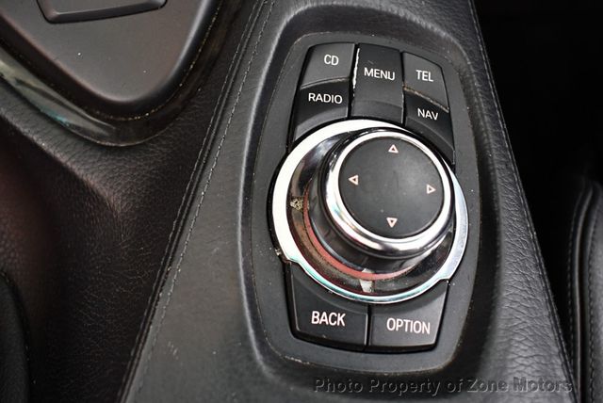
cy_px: 202
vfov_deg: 36.9
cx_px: 302
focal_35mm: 36
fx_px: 604
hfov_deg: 53.1
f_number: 3.5
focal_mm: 18
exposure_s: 1/125
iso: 2500
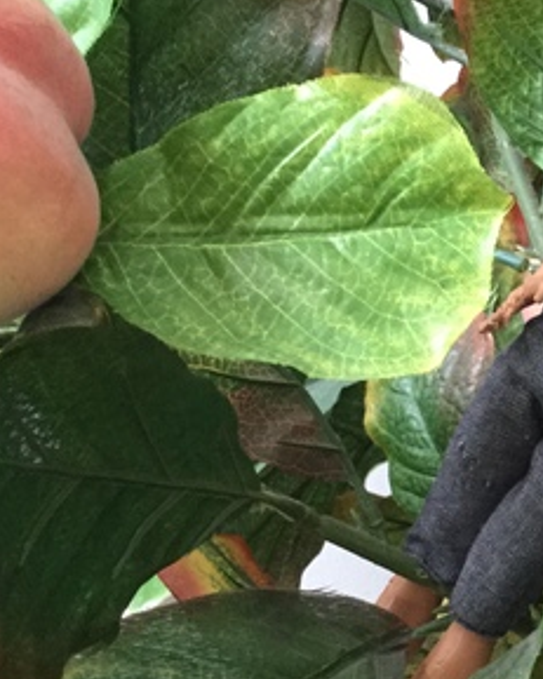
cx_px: 618
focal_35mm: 67
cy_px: 369
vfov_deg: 28.3
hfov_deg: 21.5
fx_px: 1347
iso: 200
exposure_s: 1/30
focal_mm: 3.3
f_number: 2.4
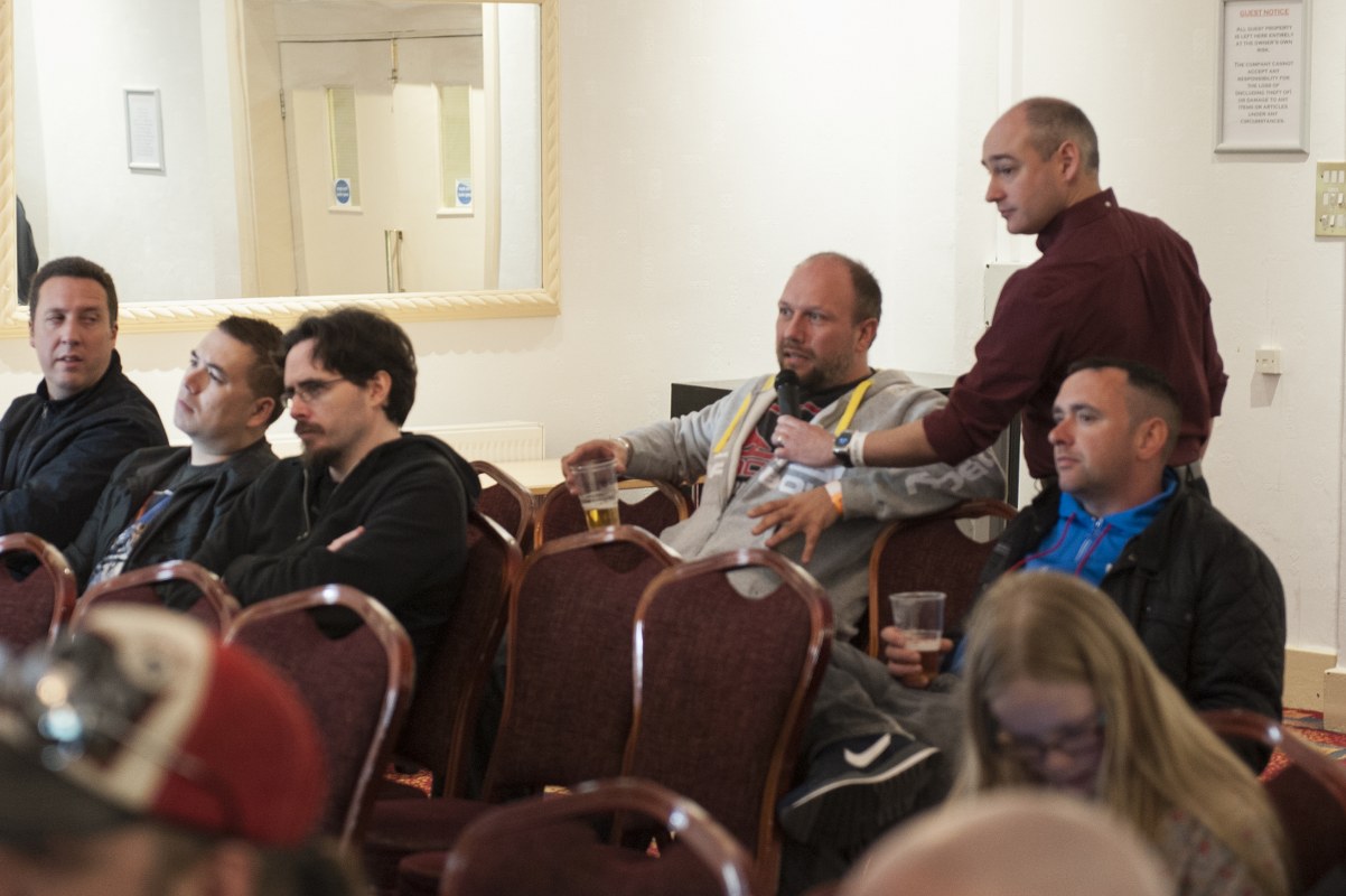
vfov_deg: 19.4
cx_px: 673
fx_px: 2616
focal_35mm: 70
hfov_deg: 28.9
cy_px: 448
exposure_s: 1/30
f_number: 3.2
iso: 1600
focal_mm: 70
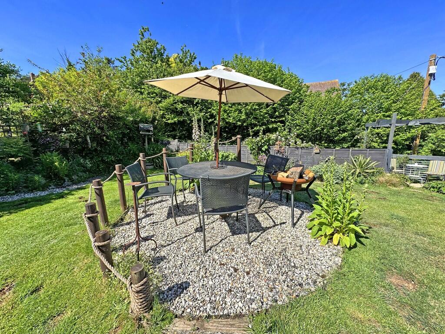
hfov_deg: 102.1
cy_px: 167
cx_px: 222
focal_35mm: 14
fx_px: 180
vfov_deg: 85.7
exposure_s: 1/963
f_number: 2.2
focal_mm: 2.22
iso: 40
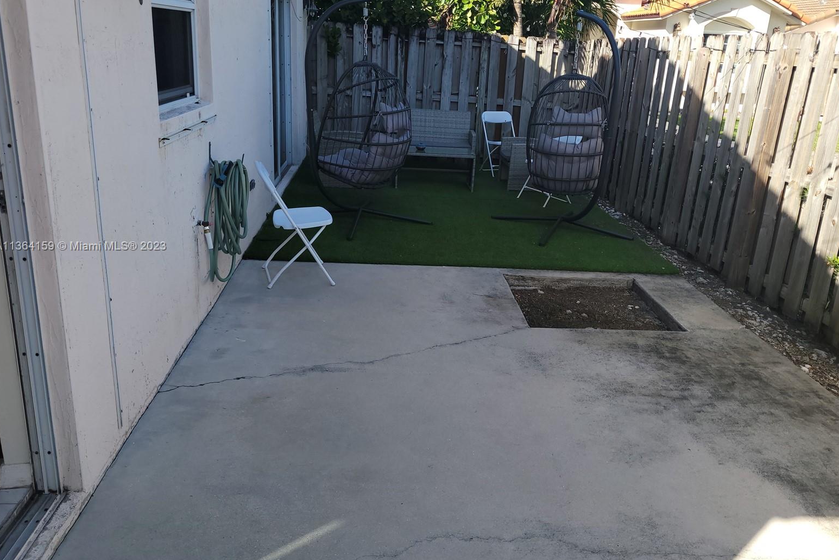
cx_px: 427
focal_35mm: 28
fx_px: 653
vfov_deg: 46.3
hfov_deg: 65.5
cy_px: 247
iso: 40
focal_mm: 5.4
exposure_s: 1/752
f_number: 1.8
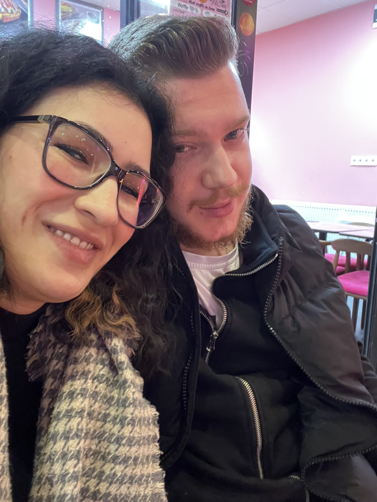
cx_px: 188
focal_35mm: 30
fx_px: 436
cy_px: 251
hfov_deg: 46.8
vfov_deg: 60.0
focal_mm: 2.71
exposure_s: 1/25
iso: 640
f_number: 2.2
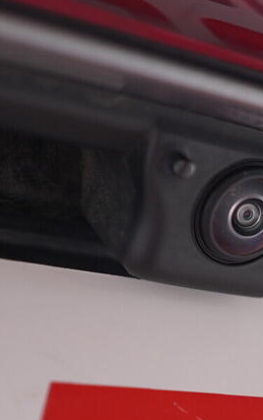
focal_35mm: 88
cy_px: 271
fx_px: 1009
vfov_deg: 23.5
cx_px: 235
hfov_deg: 14.7
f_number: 2.8
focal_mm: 24
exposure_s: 1/40
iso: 250
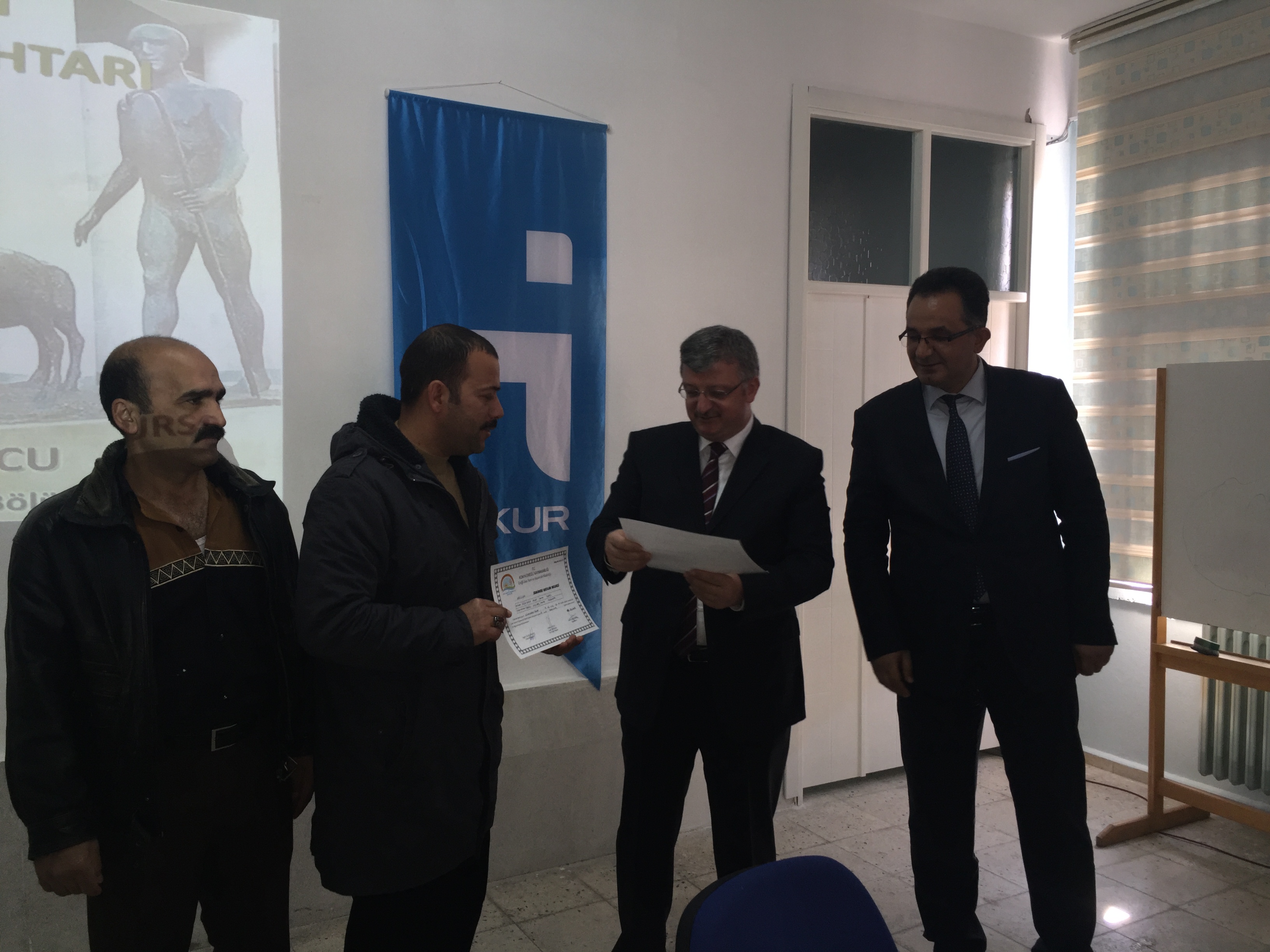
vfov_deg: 48.2
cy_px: 476
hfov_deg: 61.7
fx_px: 1064
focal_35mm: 29
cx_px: 635
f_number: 2.2
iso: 40
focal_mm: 4.15
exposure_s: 1/33
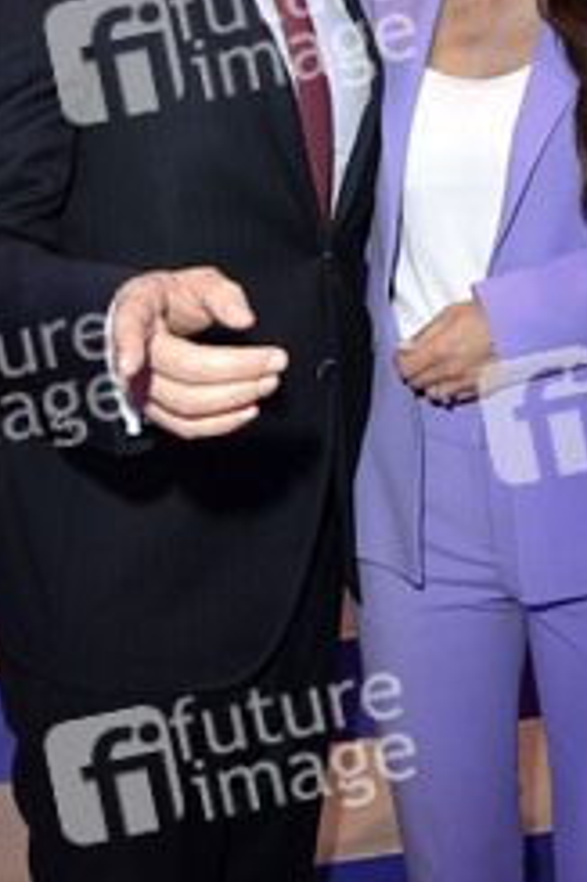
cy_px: 220
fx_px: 1200
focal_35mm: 49
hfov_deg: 27.5
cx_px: 335
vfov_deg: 39.3
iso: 1000
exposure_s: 1/40
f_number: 5.6
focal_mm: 30
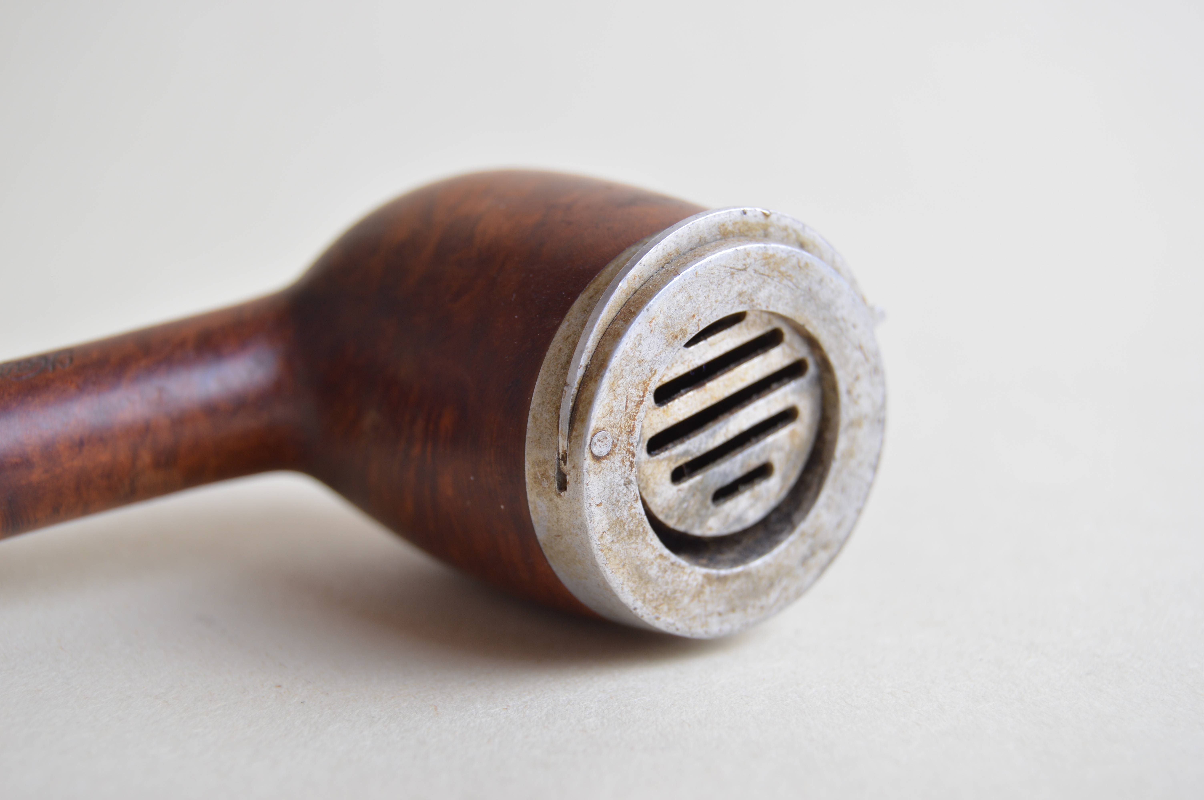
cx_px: 602
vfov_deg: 18.9
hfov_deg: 28.1
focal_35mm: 72
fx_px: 2406
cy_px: 400
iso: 100
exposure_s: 1/20
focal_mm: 48
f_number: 7.1
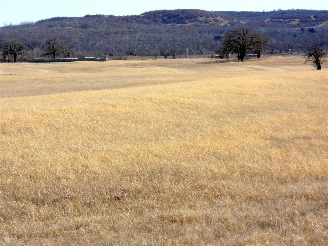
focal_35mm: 145
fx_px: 1374
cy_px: 123
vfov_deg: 10.2
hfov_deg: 13.6
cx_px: 164
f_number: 4
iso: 100
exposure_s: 1/1000
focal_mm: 26.1
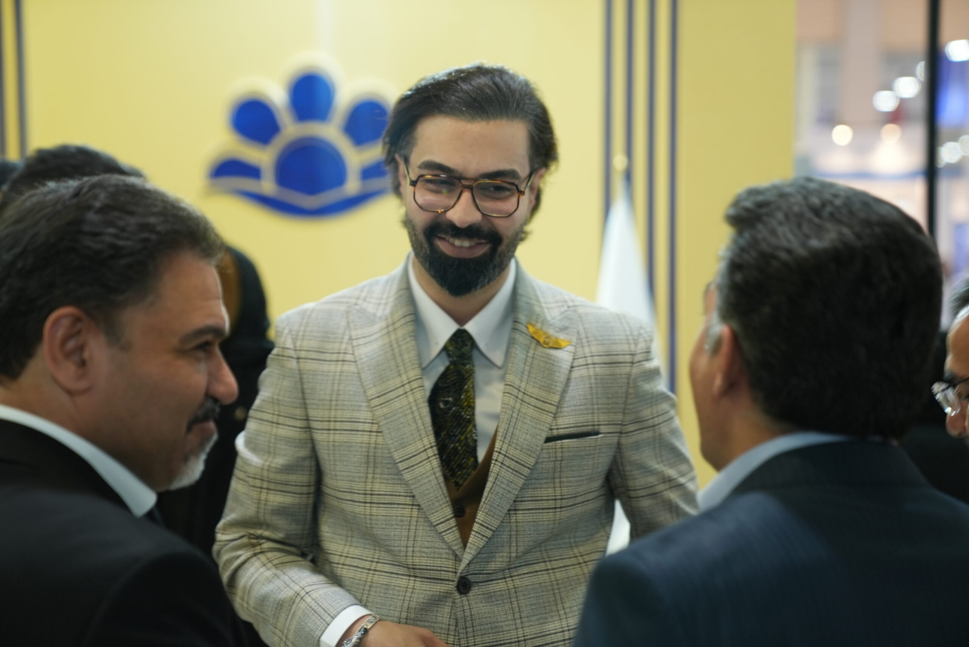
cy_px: 324
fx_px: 1885
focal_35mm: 70
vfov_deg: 19.5
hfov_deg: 28.8
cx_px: 484
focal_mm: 70
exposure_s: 1/40
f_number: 2.8
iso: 1000
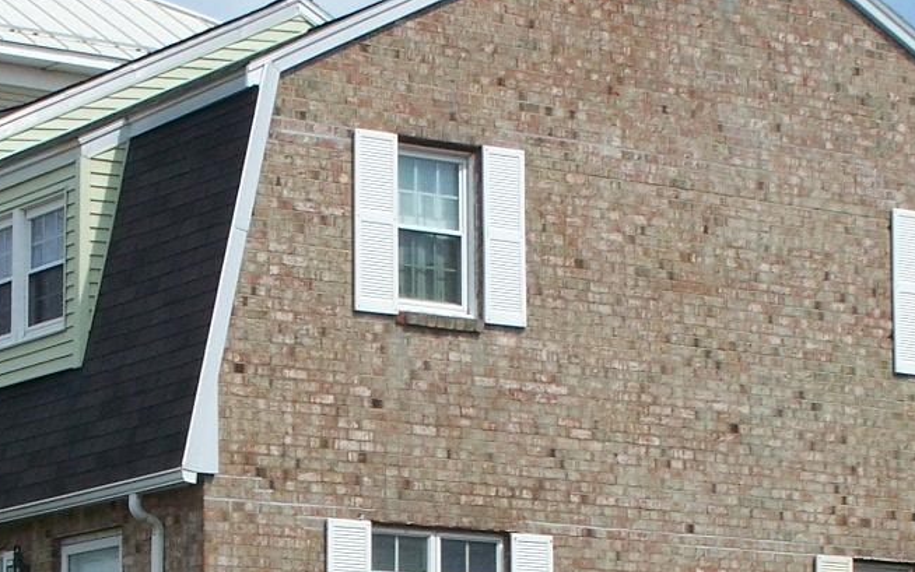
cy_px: 653
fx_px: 3567
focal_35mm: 143
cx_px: 309
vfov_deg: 9.1
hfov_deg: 14.6
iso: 80
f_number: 6.3
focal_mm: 9.8
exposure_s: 1/640
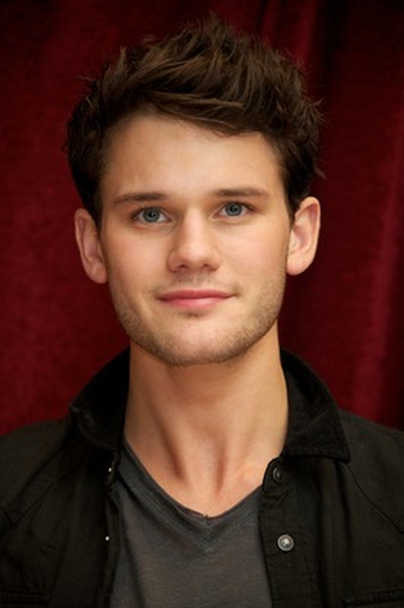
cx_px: 202
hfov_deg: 4.6
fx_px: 5058
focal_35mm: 300
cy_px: 304
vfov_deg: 6.9
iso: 1000
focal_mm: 300
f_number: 5.6
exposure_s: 1/60
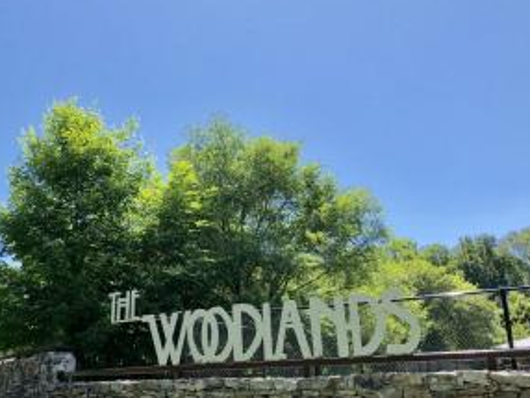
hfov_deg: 47.2
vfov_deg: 36.7
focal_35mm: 39
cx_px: 186
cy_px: 237
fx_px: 598
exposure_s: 1/1312
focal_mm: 4
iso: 20
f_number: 1.8
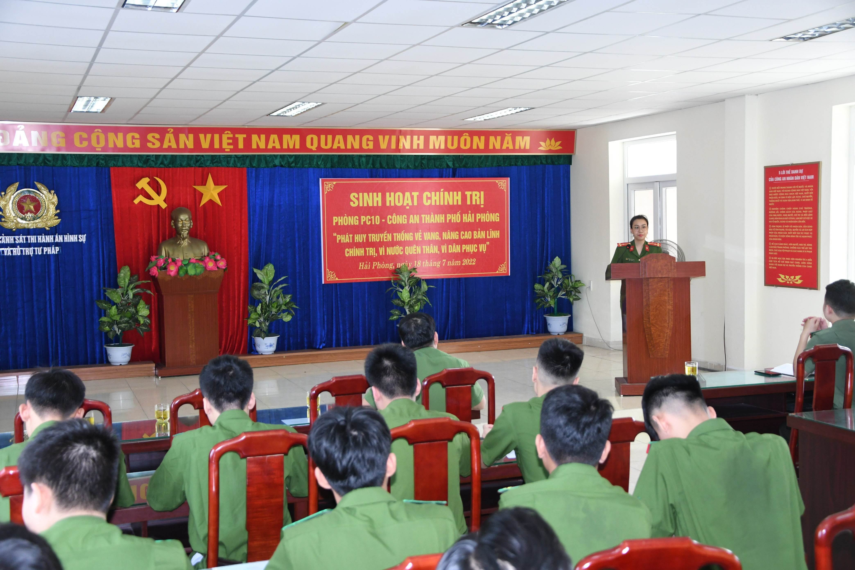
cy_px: 285
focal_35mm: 45
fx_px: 1069
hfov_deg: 43.6
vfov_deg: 29.9
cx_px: 428
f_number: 4.2
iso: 1250
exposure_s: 1/200
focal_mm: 30
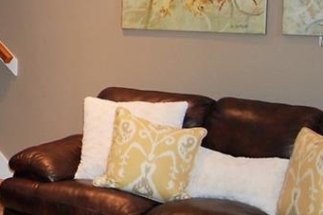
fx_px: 726
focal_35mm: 81
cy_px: 42
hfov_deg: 22.2
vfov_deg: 16.7
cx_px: -112
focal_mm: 18
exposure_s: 1/60
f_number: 3.5
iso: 400
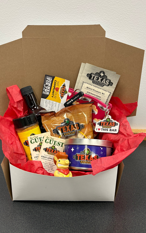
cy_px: 116
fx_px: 178
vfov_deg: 66.5
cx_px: 65
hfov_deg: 44.5
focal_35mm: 28
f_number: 1.6
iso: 160
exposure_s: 1/54
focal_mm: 5.96
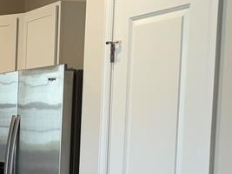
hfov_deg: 17.6
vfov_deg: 15.8
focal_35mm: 92
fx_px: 616
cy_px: 170
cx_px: -173
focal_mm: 6.86
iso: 125
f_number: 1.78
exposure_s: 1/120
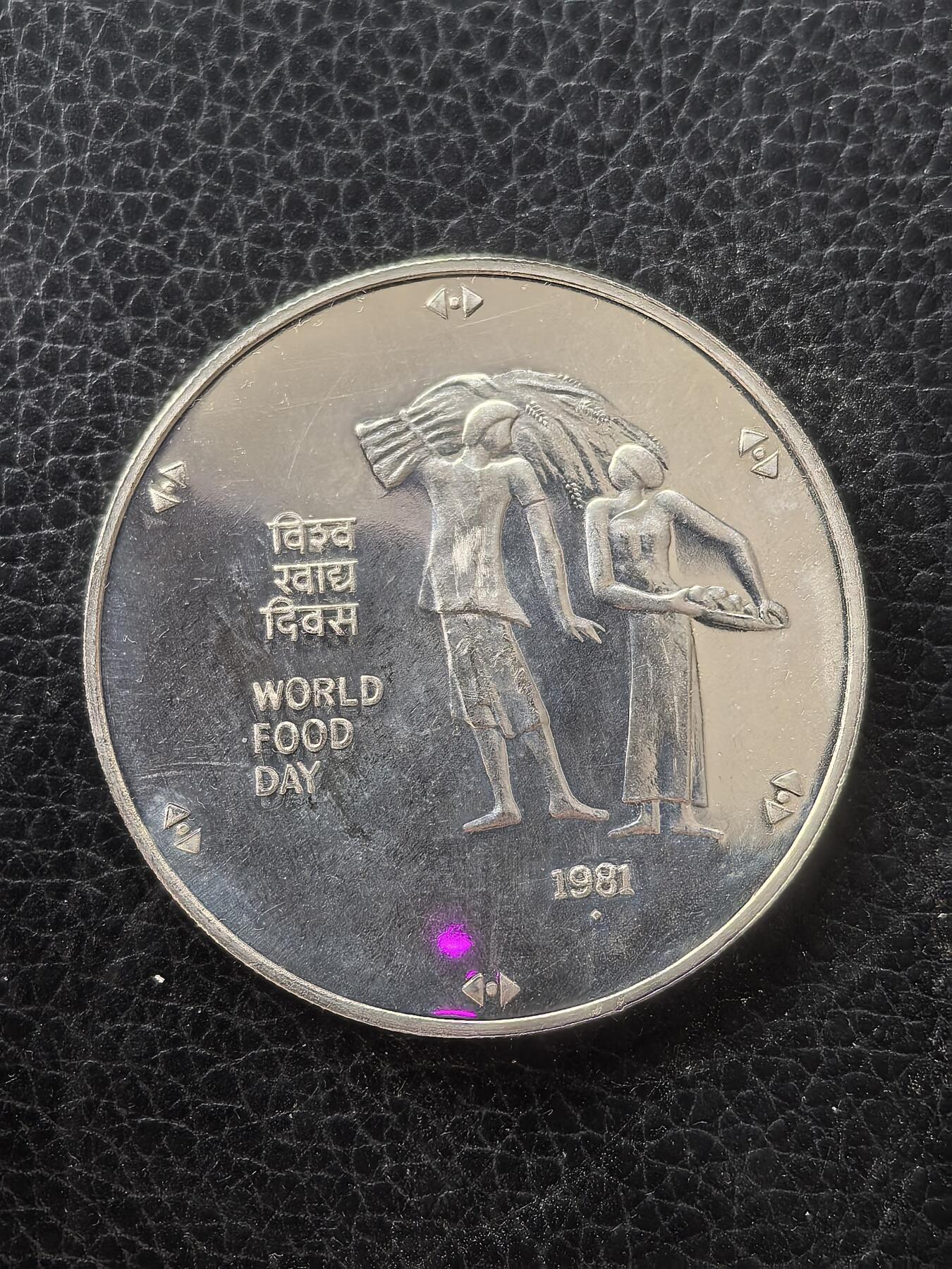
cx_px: 476
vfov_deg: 39.7
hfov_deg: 30.3
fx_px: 1760
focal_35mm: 48
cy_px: 634
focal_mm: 5.75
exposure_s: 1/40
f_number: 2
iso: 320
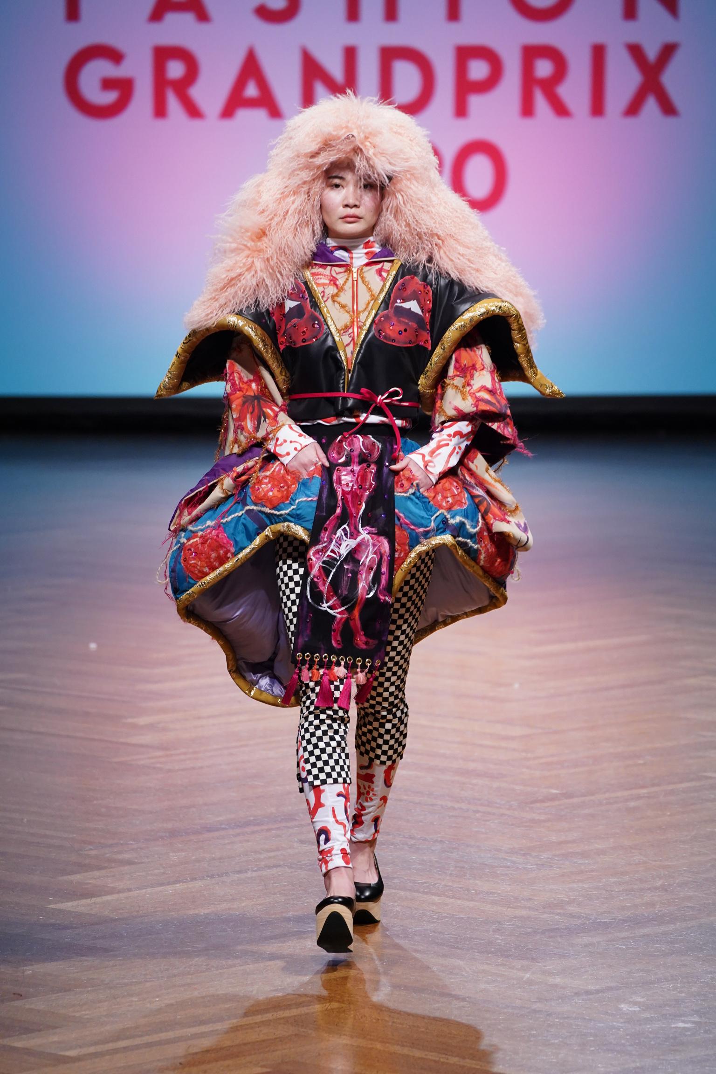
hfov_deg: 7.2
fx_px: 5668
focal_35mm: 190
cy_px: 537
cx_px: 358
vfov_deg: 10.8
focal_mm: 190
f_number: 5.6
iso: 3200
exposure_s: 1/320
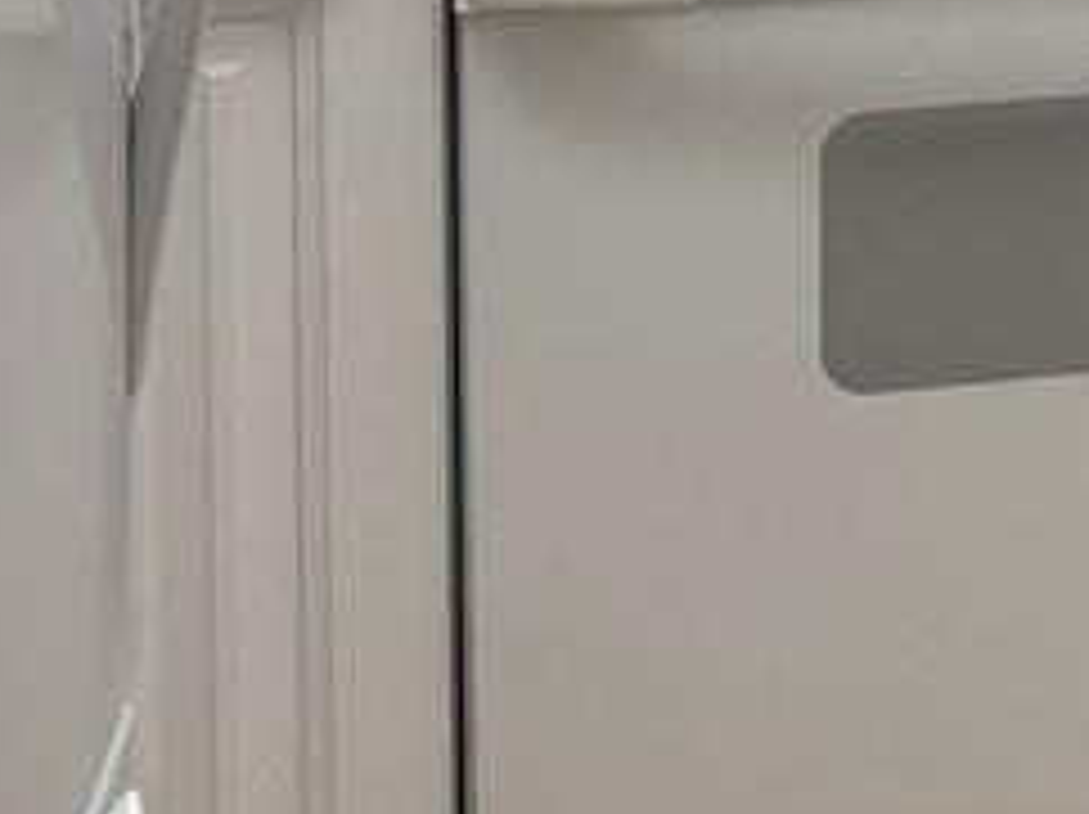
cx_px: 2484
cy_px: -827
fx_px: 4997
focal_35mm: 159
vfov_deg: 8.8
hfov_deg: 10.8
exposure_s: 1/189
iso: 125
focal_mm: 6.76
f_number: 1.78
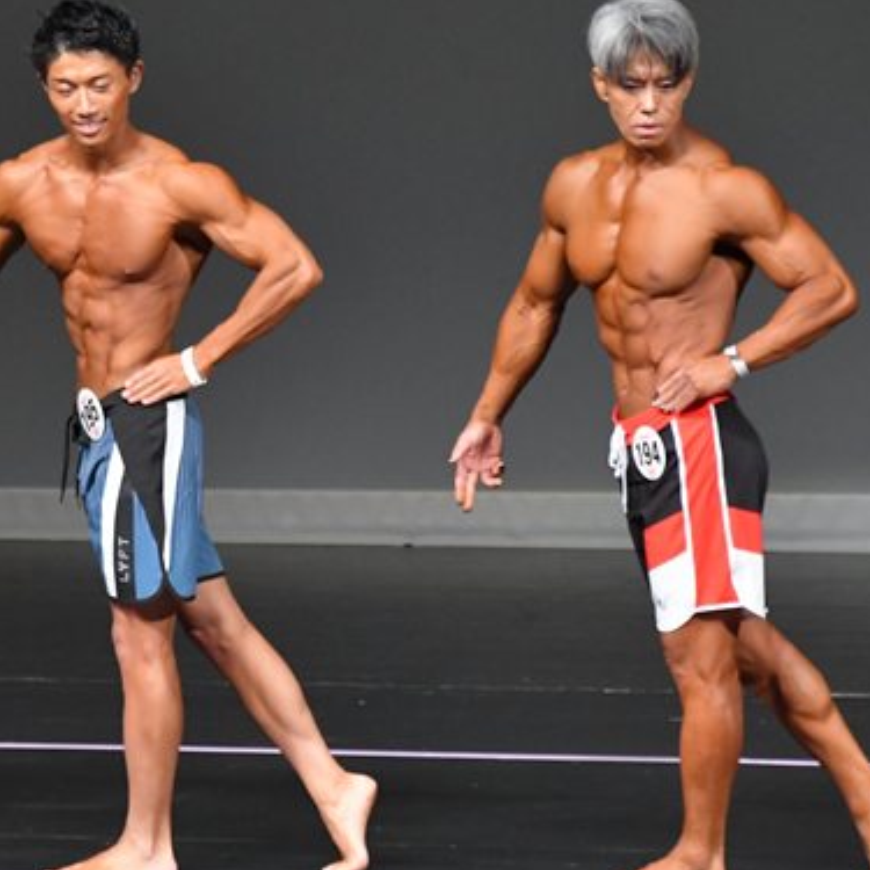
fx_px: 14957
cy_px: 441
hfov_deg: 3.3
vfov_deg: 3.3
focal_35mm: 526
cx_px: 41
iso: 5000
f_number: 5.6
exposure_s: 1/400
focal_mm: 200
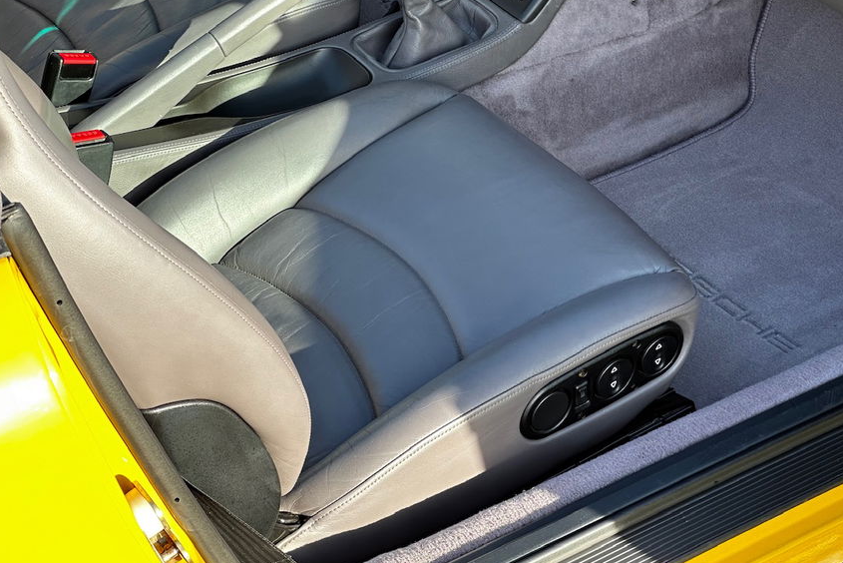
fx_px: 2272
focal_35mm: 97
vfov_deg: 14.1
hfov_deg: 21.0
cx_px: 501
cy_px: 186
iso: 32
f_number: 2.8
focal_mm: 9
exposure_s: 1/99
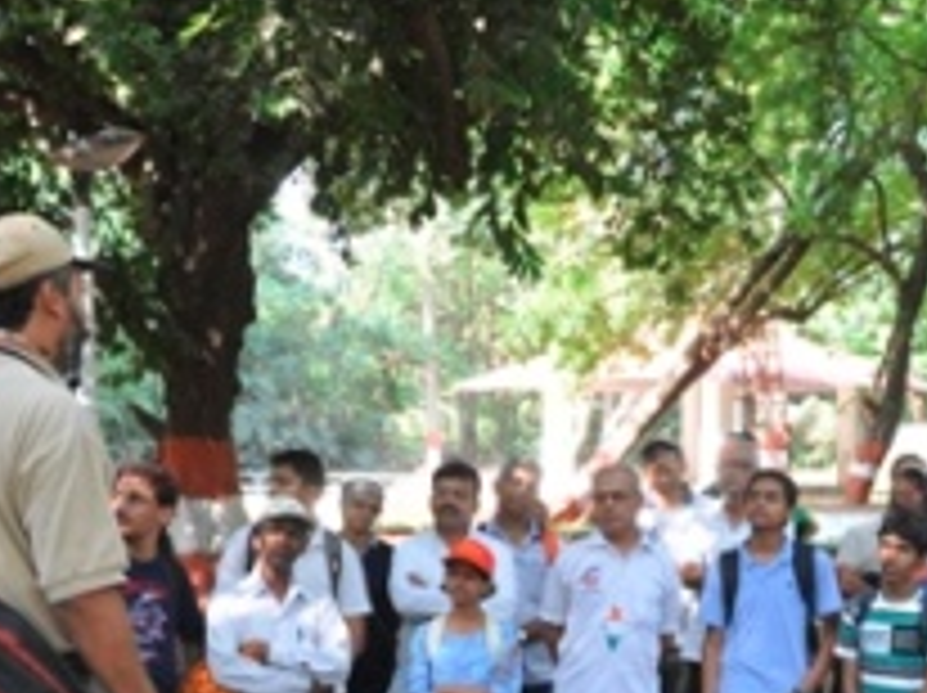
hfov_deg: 30.2
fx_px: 1685
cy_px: 738
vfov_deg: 22.1
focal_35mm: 63
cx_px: 702
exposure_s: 1/80
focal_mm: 18
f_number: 4.5
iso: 400
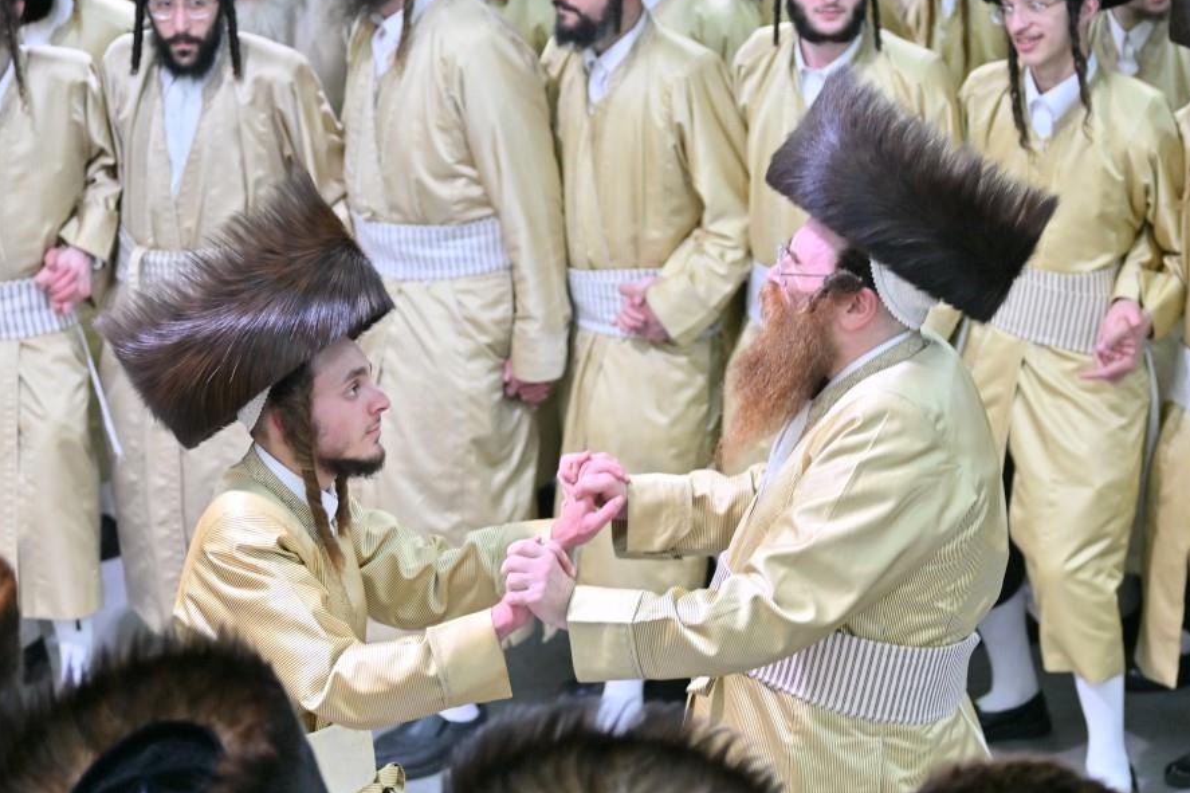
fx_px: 4693
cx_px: 684
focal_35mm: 142
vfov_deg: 9.7
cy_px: 394
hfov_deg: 14.4
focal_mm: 82
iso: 400
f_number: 2.8
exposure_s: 1/200
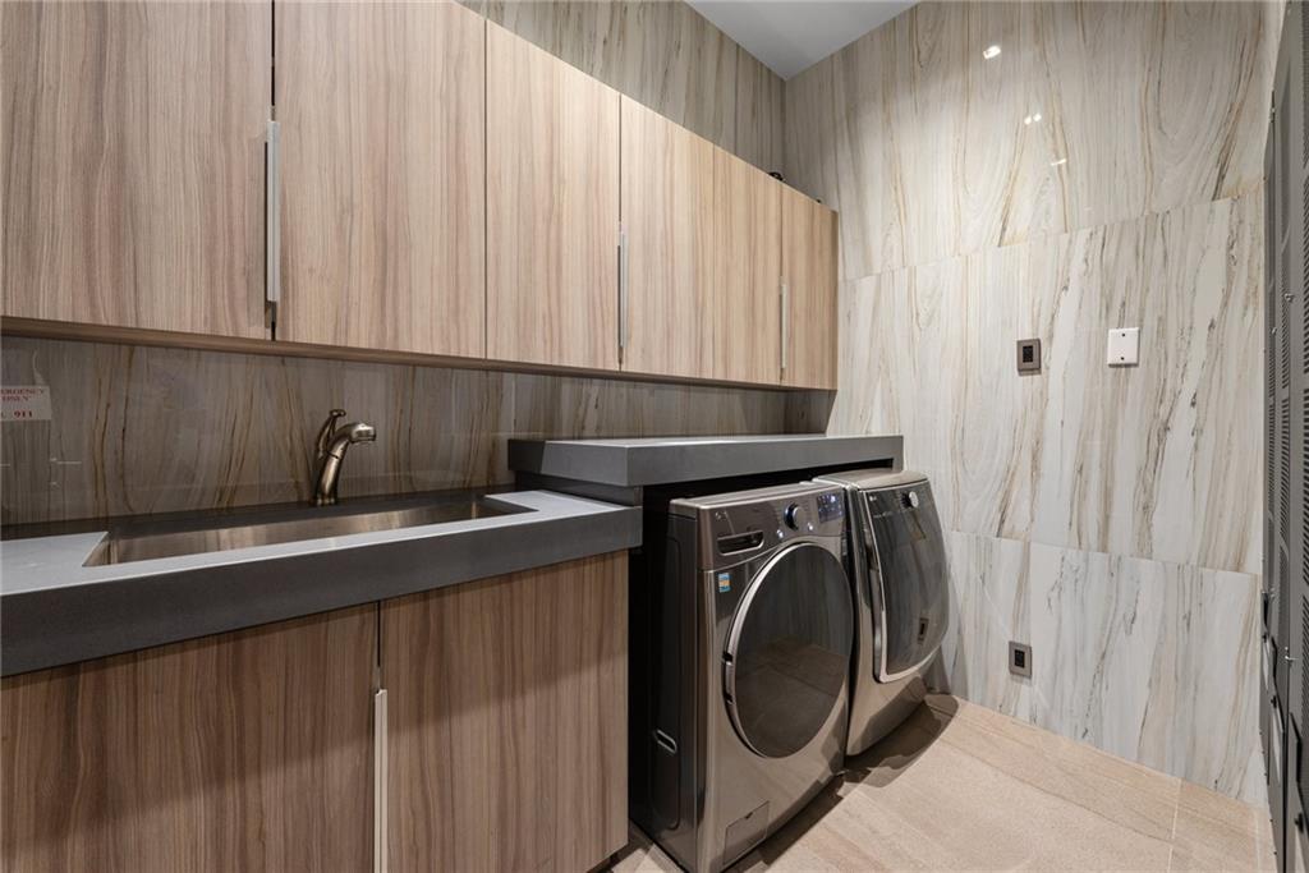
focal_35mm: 14
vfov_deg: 81.2
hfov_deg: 104.2
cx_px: 654
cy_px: 436
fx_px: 509
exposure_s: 1/1.67
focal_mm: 14
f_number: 7.1
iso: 250
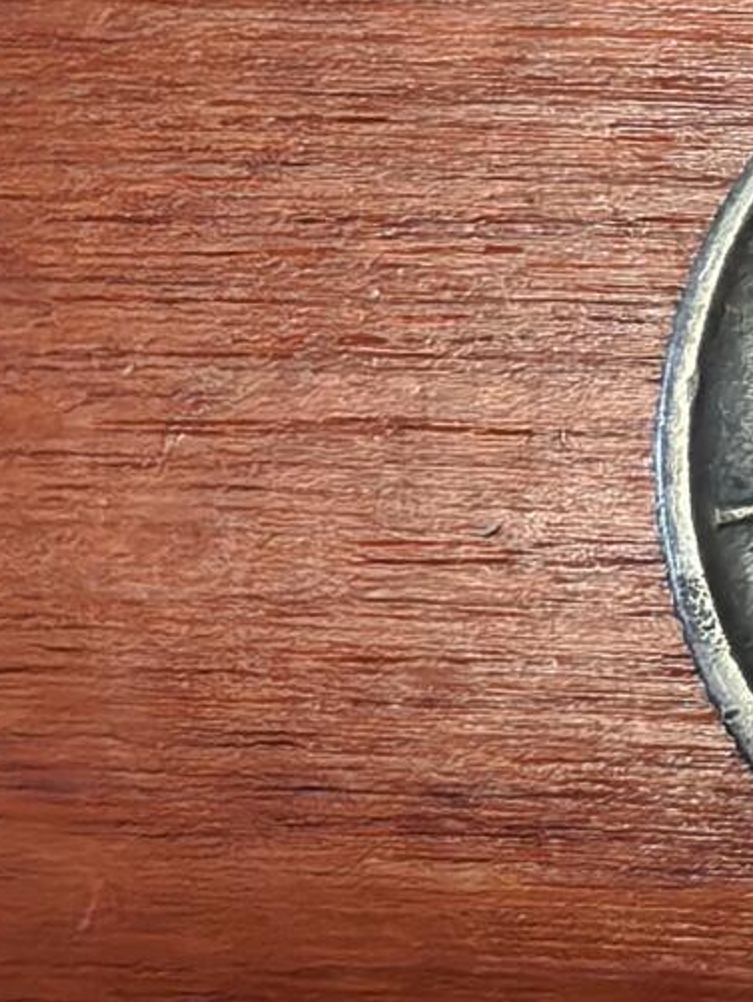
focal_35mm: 86
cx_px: 1194
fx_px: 2492
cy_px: 469
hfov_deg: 15.6
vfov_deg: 22.7
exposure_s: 1/25
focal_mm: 1.68
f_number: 2.2
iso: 500
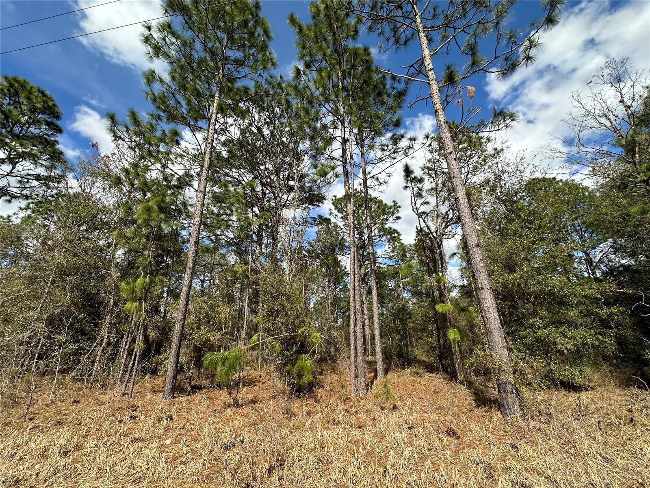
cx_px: 325
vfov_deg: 85.7
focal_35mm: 14
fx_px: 263
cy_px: 244
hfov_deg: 102.1
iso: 40
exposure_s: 1/1715
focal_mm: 2.22
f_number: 2.2
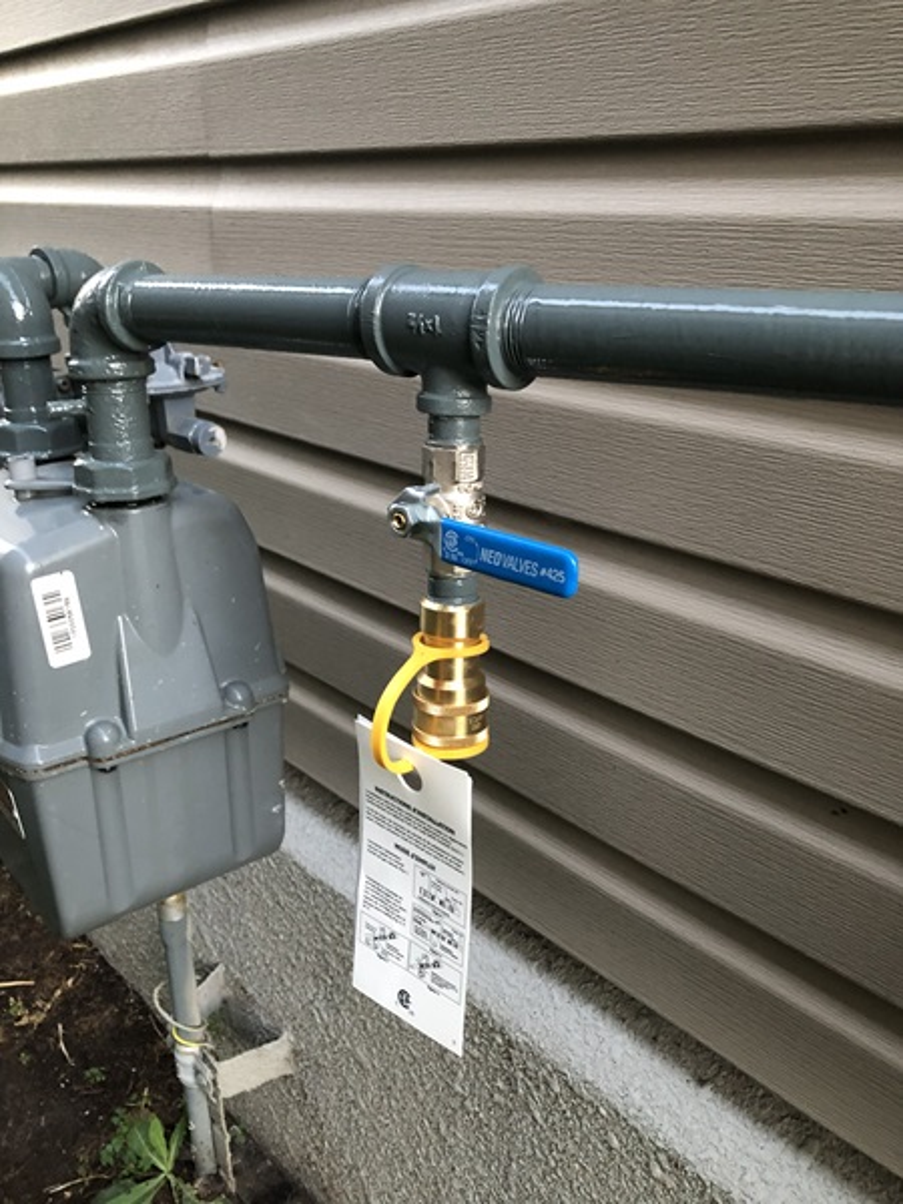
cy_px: 602
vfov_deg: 63.4
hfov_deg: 49.7
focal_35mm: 28
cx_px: 452
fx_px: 974
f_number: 1.8
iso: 100
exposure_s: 1/9
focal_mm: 3.99
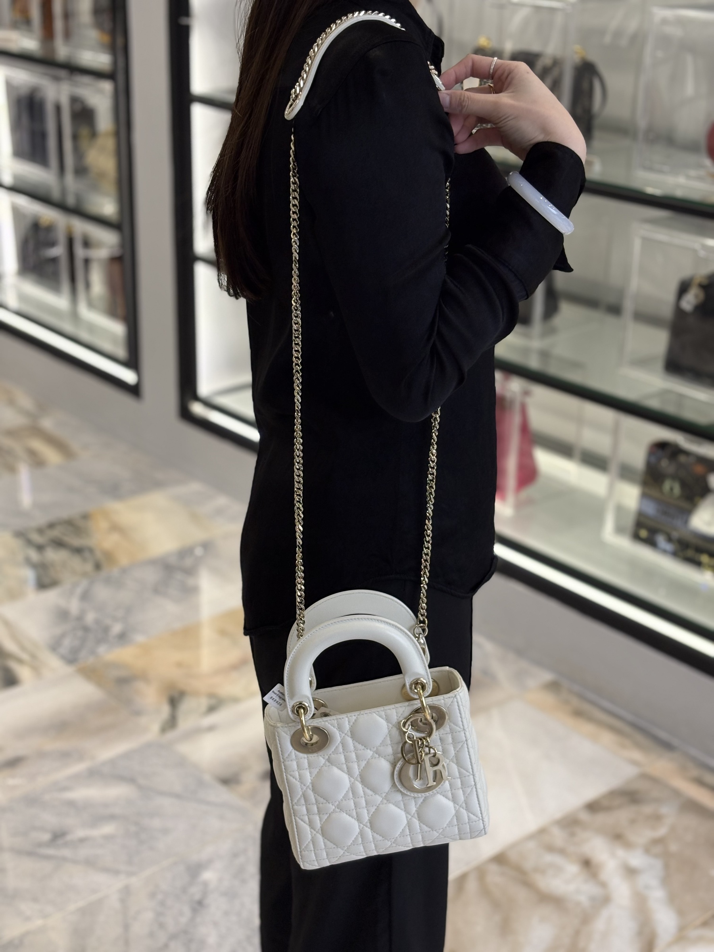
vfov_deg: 36.8
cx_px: 357
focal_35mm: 52
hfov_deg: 28.0
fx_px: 1430
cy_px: 476
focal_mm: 5.96
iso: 100
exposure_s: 1/219
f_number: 1.6
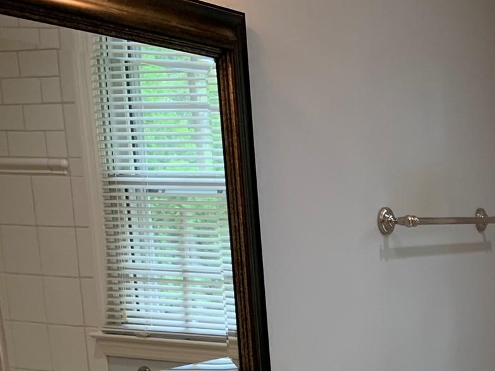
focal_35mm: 68
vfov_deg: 20.3
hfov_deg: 25.6
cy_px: 439
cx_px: 596
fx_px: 972
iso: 80
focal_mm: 4.25
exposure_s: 1/120
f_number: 1.8
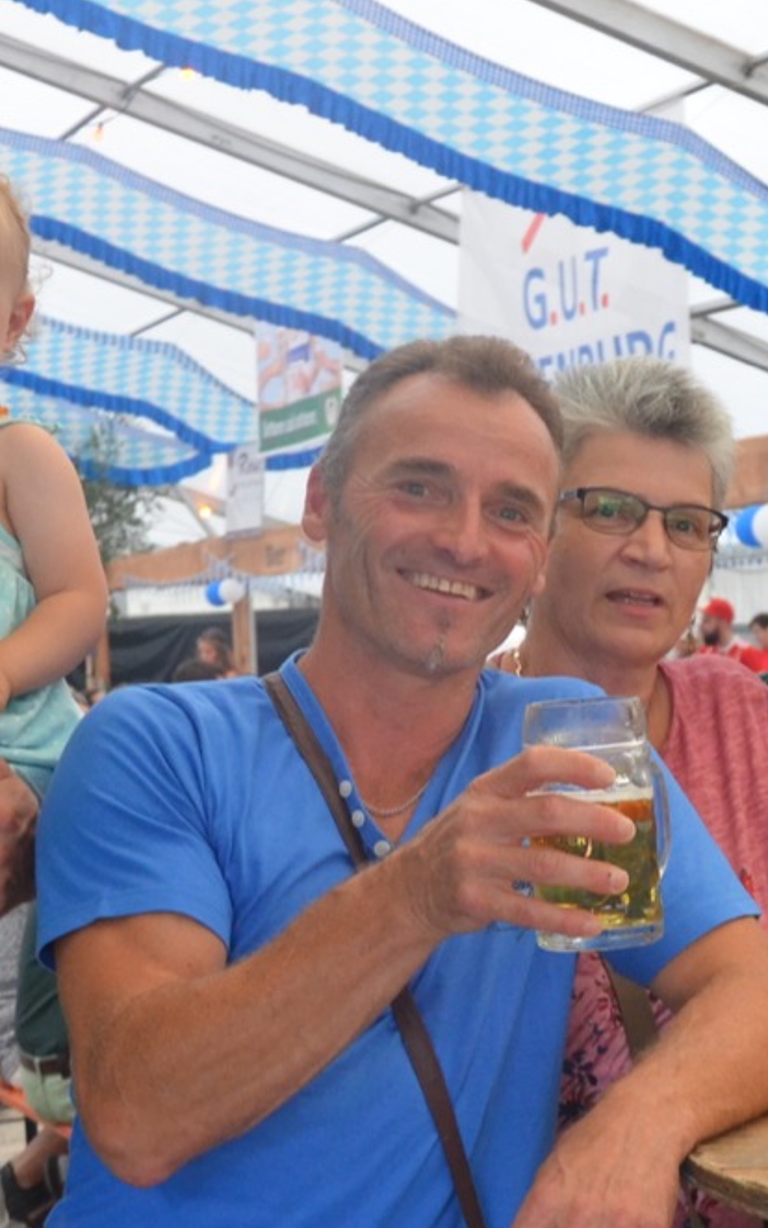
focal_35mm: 83
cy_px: 838
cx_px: 653
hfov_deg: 15.6
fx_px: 2778
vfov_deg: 24.8
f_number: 3.8
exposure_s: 1/60
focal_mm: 18
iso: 800
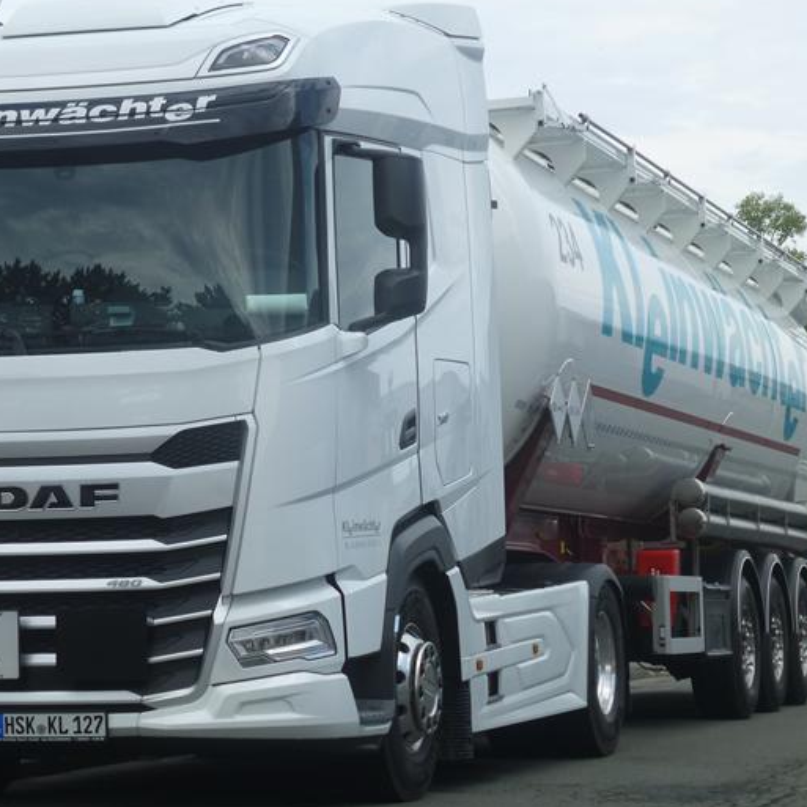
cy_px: 381
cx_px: 318
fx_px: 3271
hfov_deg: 14.1
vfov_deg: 14.1
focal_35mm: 124
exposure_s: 1/400
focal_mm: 16.1
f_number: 5.2
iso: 100
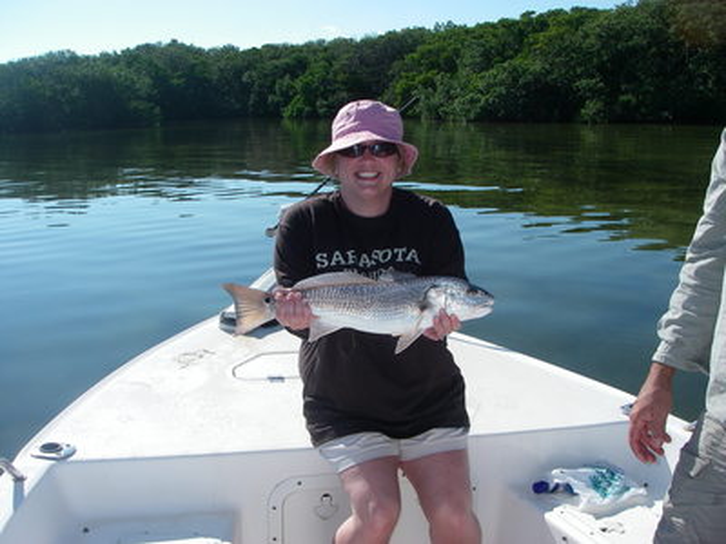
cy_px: 272
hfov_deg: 49.0
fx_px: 797
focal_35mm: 38
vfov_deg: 37.7
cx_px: 363
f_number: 6.6
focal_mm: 6.3
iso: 64
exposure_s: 1/320
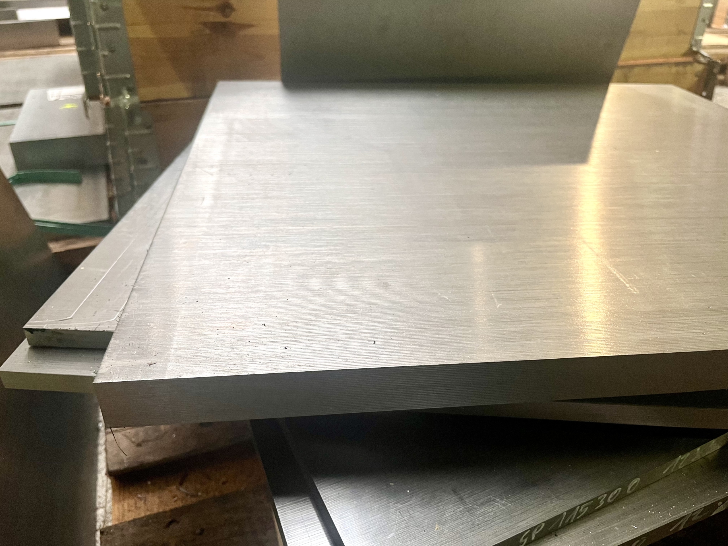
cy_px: 273
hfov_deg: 67.3
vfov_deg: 53.1
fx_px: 547
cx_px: 364
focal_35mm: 26
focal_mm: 5.1
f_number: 1.6
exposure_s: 1/50
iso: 100
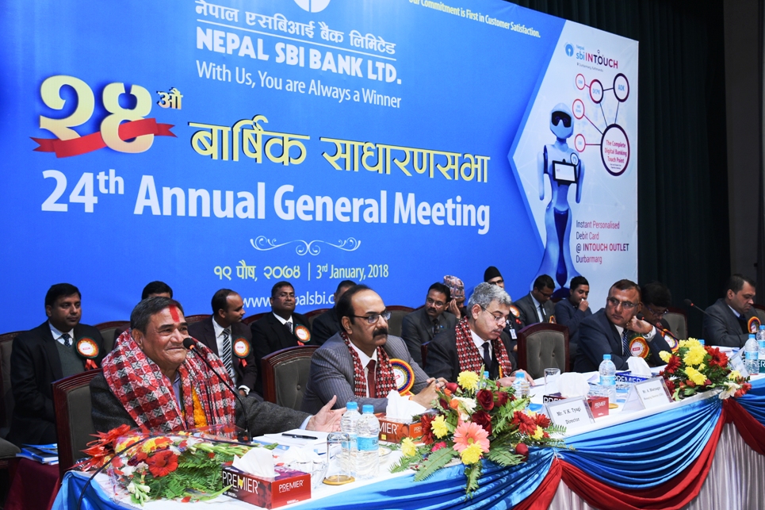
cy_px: 261
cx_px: 386
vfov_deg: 34.2
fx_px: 829
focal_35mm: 39
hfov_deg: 49.6
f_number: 5.6
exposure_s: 1/100
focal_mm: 38
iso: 3200
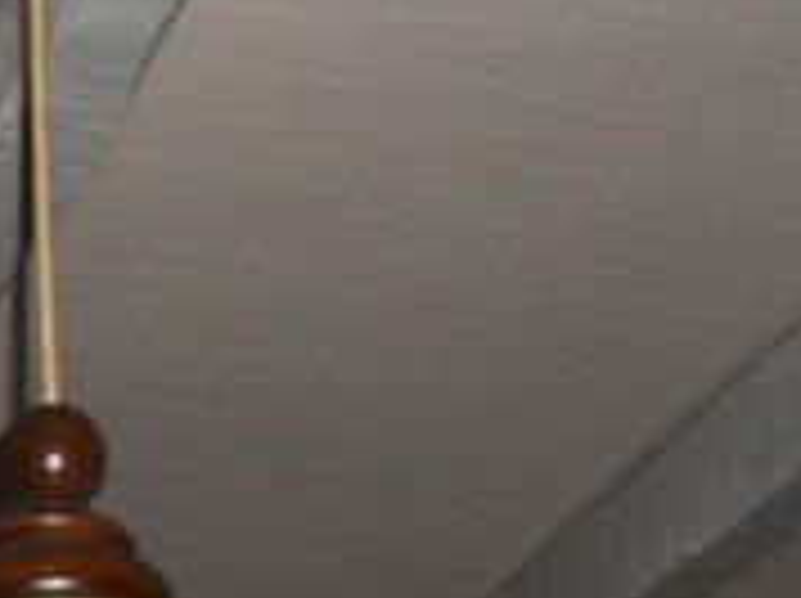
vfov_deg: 12.4
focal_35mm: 118
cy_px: 567
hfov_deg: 16.2
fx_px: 2727
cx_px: -72
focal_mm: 6.3
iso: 200
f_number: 3.2
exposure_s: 1/45
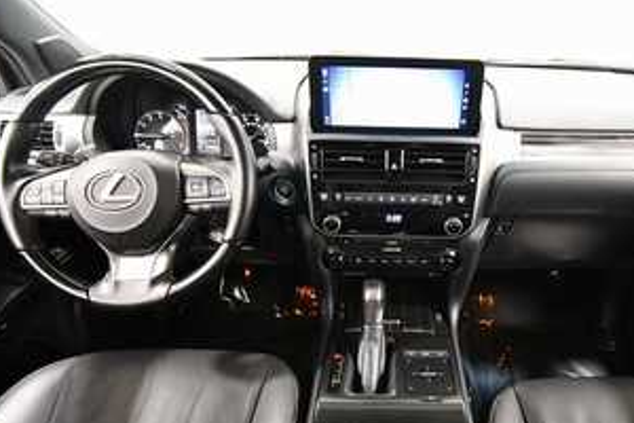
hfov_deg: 82.4
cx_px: 395
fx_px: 352
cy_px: 229
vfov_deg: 61.8
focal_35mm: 20
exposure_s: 1/60
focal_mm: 10
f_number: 4.5
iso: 6400
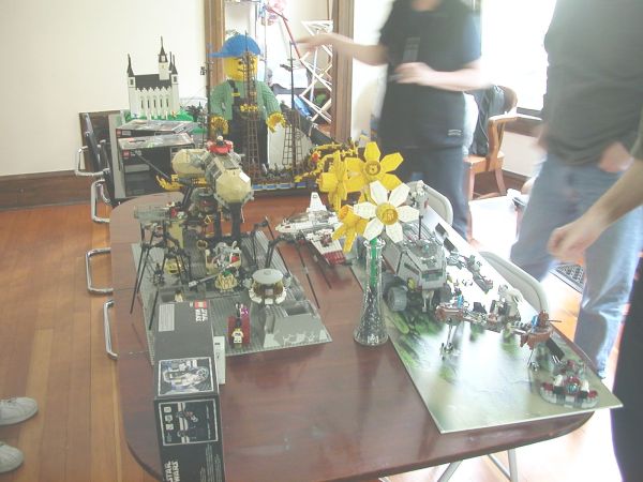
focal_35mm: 37
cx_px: 322
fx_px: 687
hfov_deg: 50.1
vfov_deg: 38.7
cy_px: 241
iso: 100
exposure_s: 1/6.6
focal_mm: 5.6
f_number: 2.7
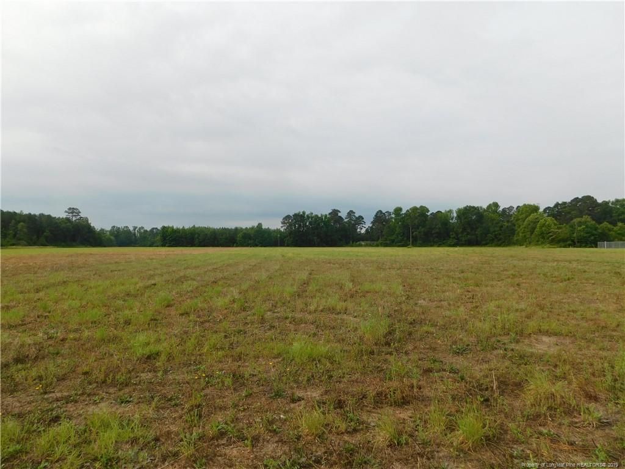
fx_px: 415
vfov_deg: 58.9
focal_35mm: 23
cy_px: 234
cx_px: 312
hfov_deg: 73.9
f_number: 6
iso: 125
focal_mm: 4
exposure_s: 1/400
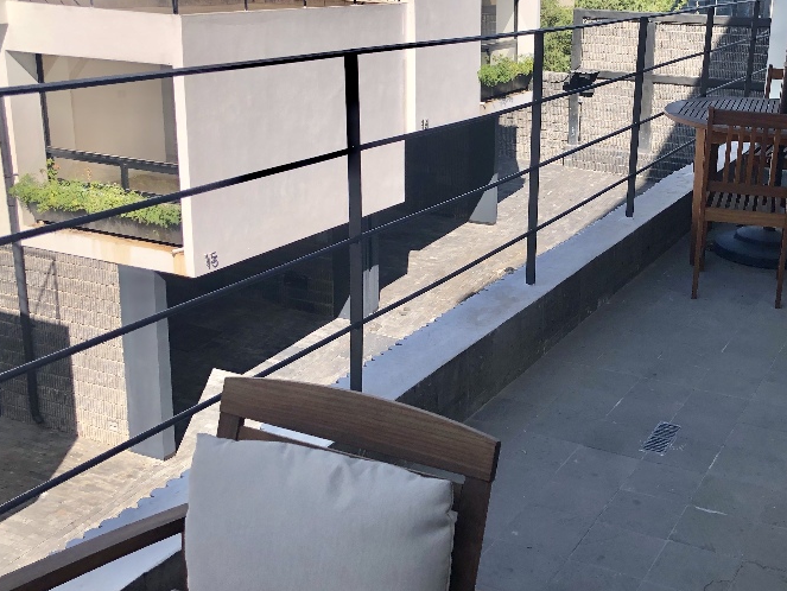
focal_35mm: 45
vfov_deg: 32.2
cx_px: 565
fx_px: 1024
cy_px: 252
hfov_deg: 41.1
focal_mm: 3.99
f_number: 1.8
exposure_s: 1/1656
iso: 20
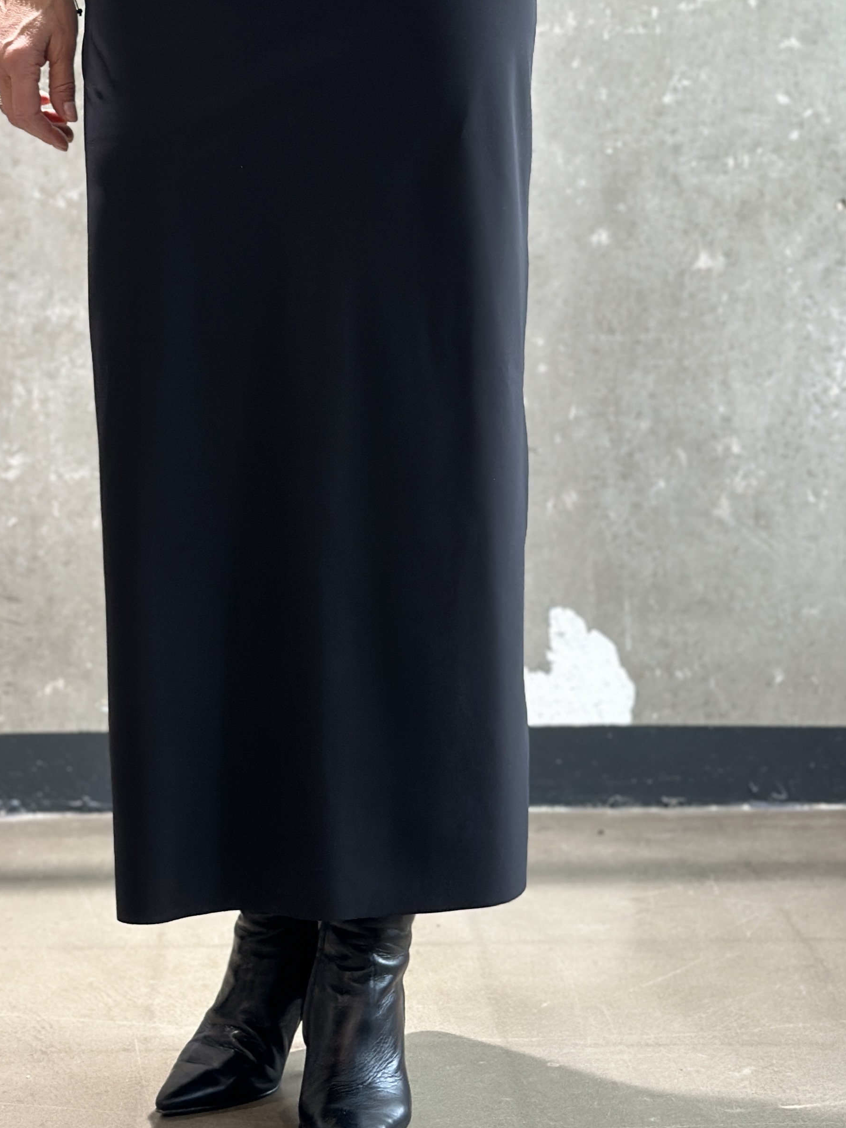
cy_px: 429
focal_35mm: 81
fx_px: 2639
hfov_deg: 18.2
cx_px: 304
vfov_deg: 24.1
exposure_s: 1/50
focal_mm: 6.86
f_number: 1.78
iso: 100
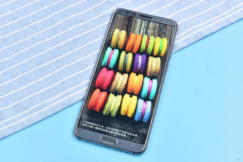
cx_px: 122
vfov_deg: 16.1
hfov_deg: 23.9
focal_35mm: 85
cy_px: 81
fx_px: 574
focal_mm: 85
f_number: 11
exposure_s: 1/20
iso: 640
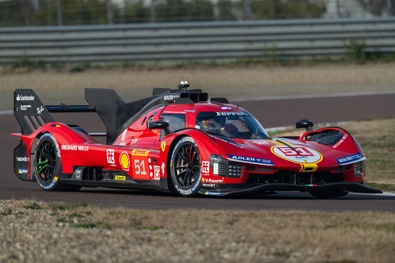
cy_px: 132
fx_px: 5486
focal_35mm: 500
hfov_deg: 4.1
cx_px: 198
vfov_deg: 2.8
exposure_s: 1/1250
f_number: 4
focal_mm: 500
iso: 220
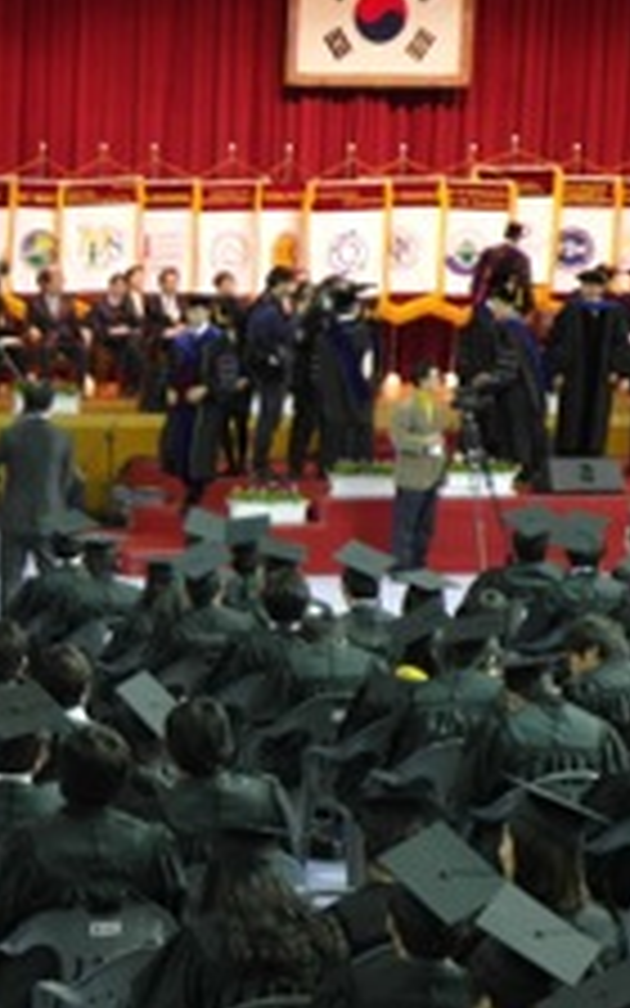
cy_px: 702
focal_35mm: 150
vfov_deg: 13.9
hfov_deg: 8.5
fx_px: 4121
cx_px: -346
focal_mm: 15.6
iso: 240
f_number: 2.4
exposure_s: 1/30
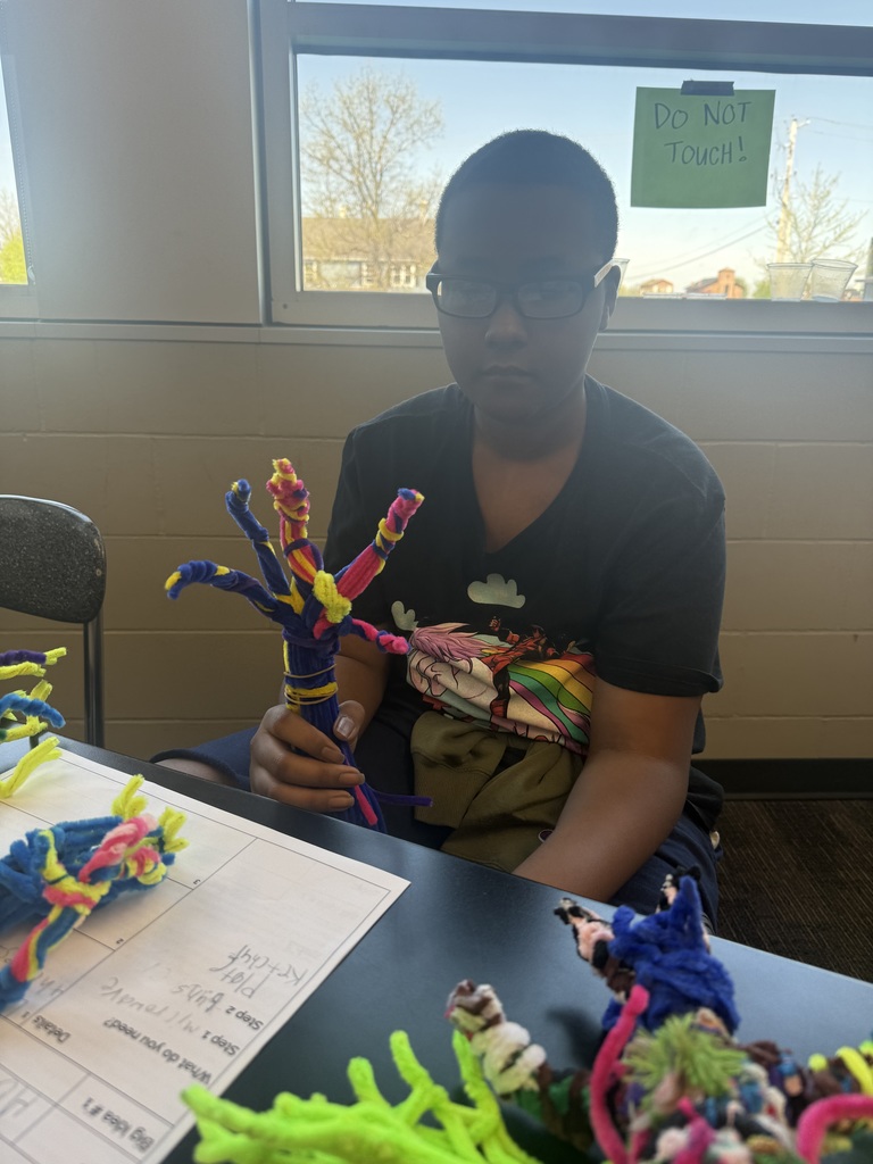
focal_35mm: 24
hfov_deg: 56.8
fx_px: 807
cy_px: 582
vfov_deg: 71.6
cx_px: 436
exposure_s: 1/157
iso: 80
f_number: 1.78
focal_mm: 6.76
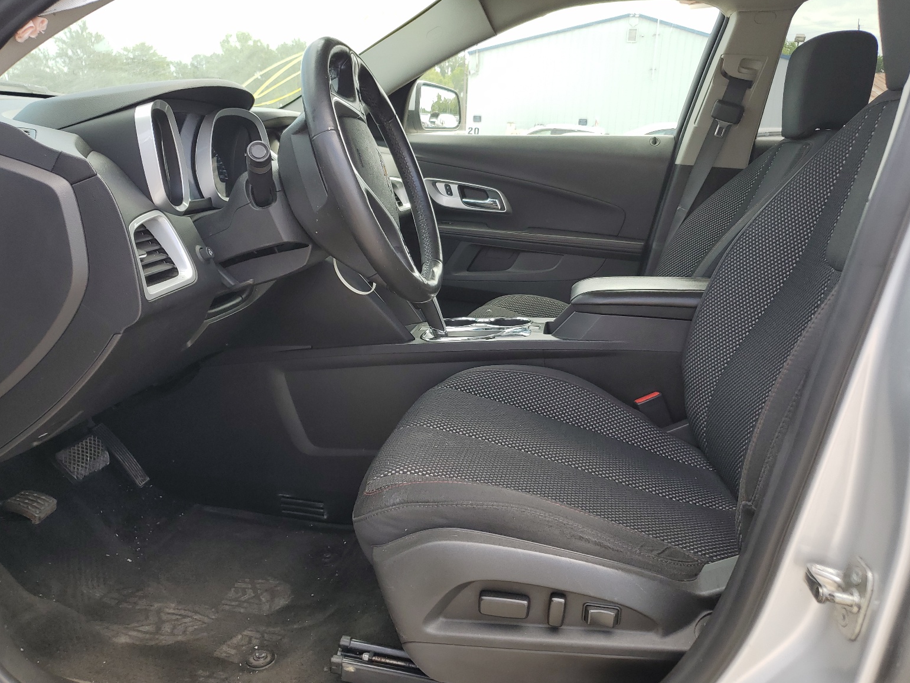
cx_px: 454
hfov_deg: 65.3
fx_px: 710
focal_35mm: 27
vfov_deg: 51.4
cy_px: 332
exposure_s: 1/370
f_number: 1.5
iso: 50
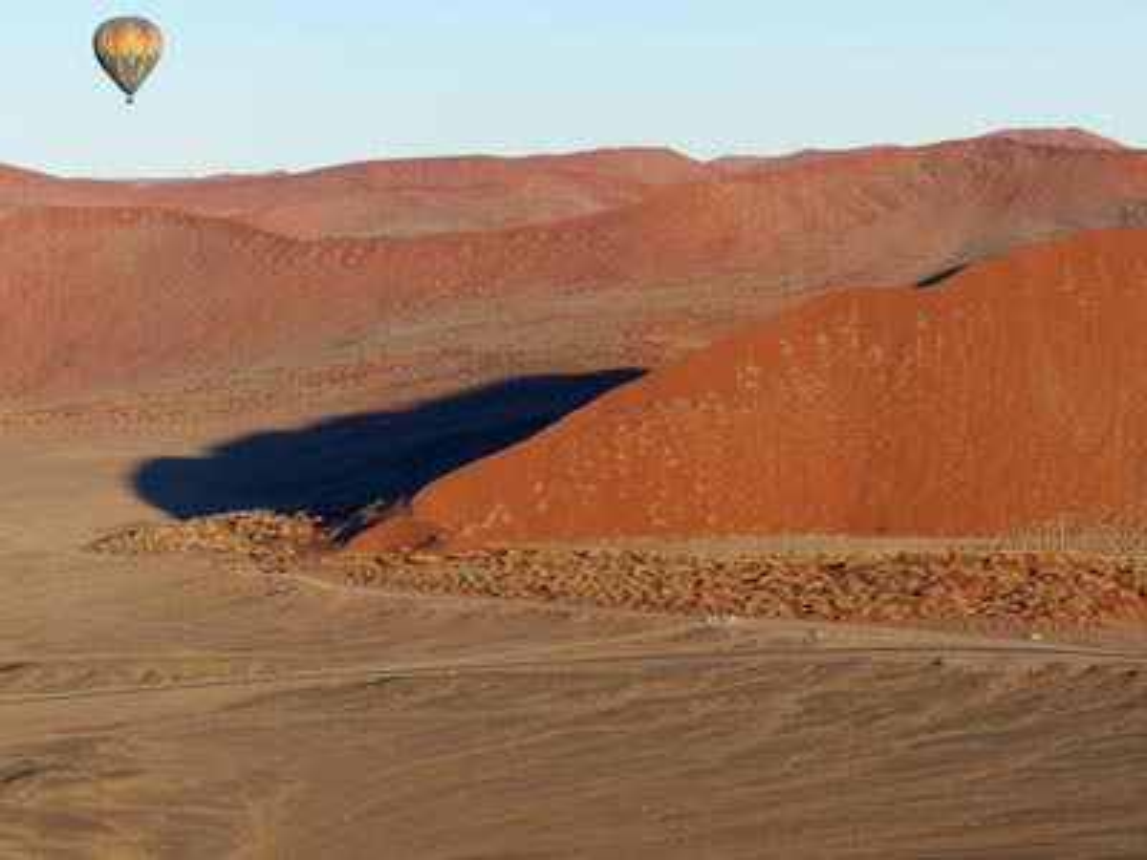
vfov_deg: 12.5
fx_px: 3943
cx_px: 574
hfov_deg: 16.6
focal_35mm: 119
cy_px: 430
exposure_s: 1/500
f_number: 4
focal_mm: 21.4
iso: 100
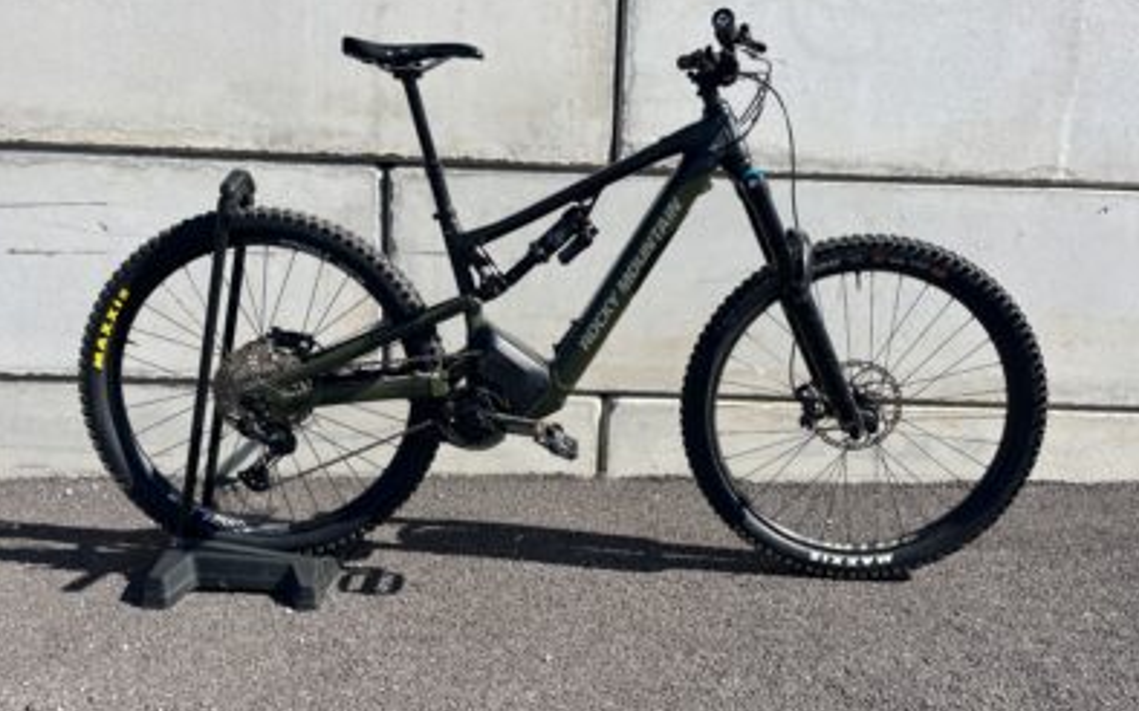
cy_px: 324
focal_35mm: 28
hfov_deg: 66.5
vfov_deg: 44.5
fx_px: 869
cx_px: 570
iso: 50
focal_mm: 5.1
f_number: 1.6
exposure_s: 1/2899
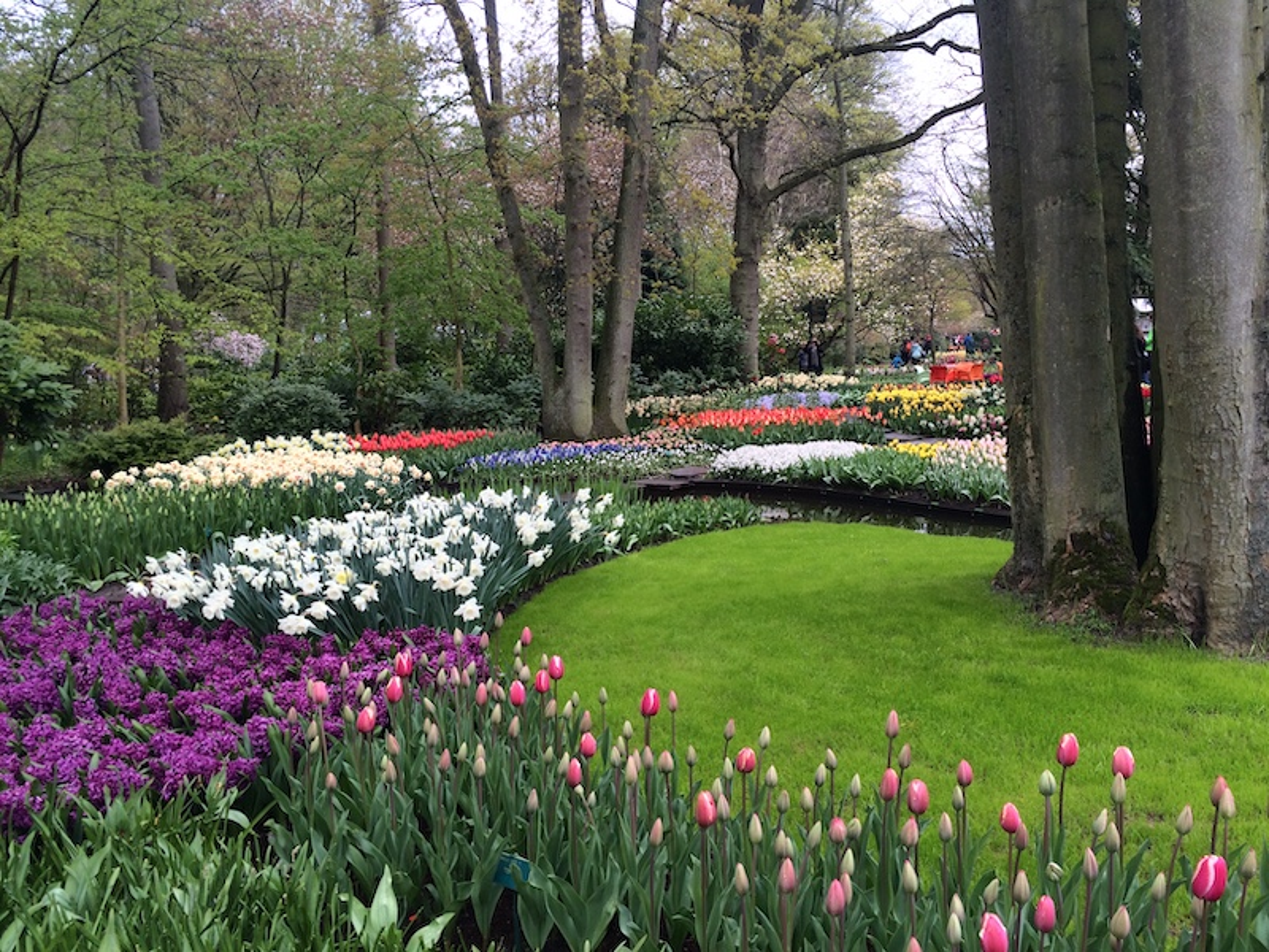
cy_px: 476
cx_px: 634
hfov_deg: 61.7
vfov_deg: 48.2
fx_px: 1063
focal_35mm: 29
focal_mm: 4.15
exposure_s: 1/265
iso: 32
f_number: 2.2
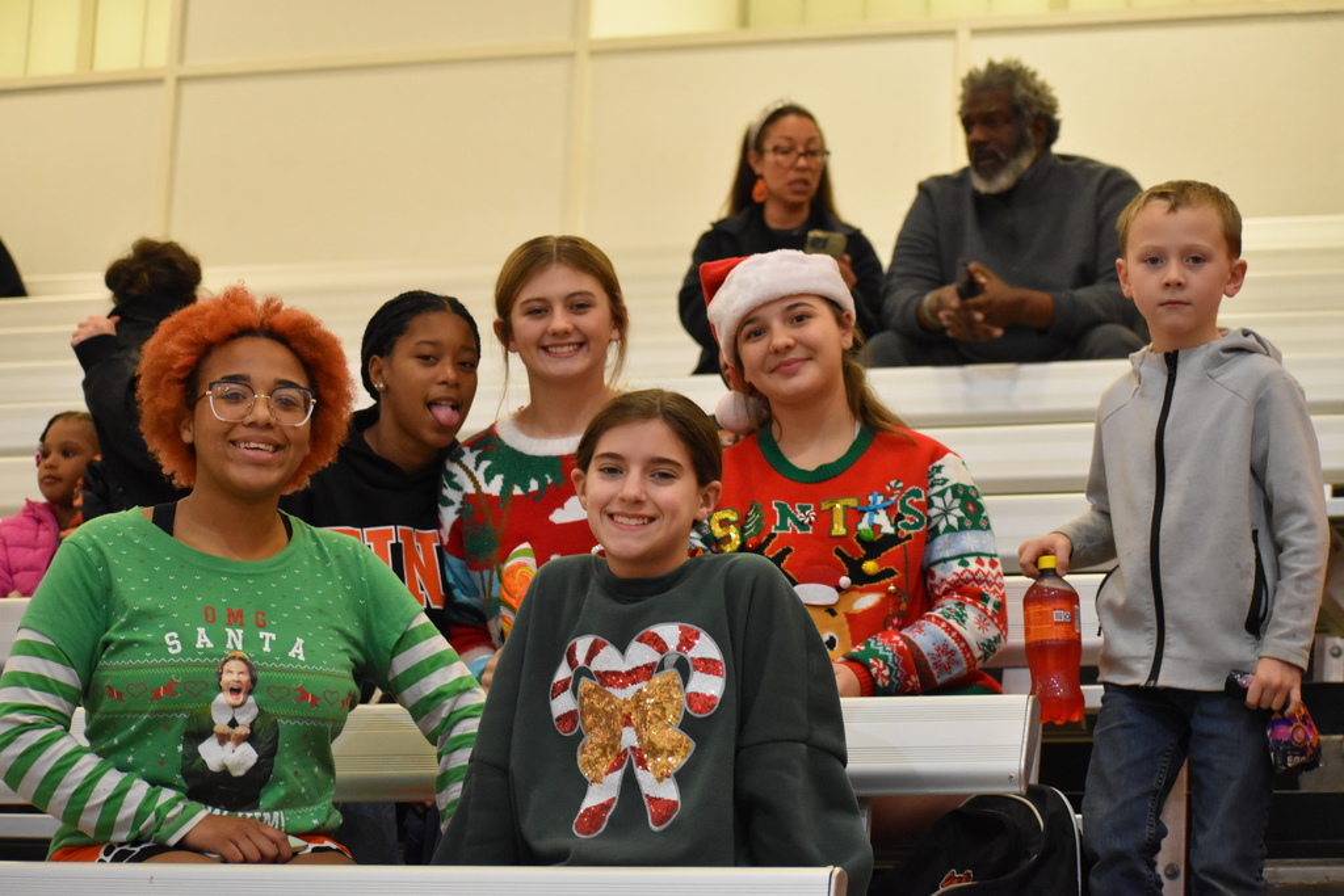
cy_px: 448
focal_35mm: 105
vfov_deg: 13.0
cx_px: 672
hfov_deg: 19.5
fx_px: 3920
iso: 3200
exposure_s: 1/160
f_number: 4.5
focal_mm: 70
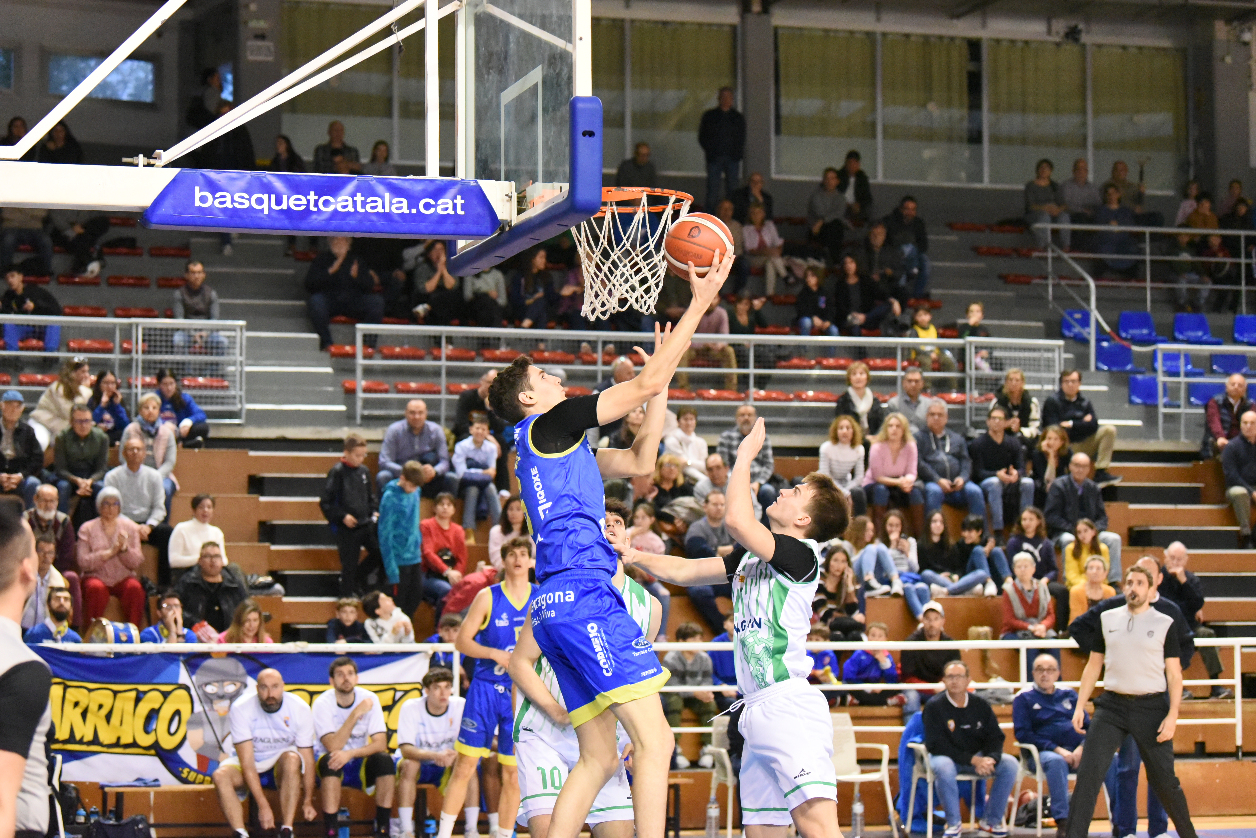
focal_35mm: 82
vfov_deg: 16.7
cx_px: 628
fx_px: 2862
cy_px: 419
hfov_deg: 24.8
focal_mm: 82
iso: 12800
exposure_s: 1/1250
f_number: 3.5
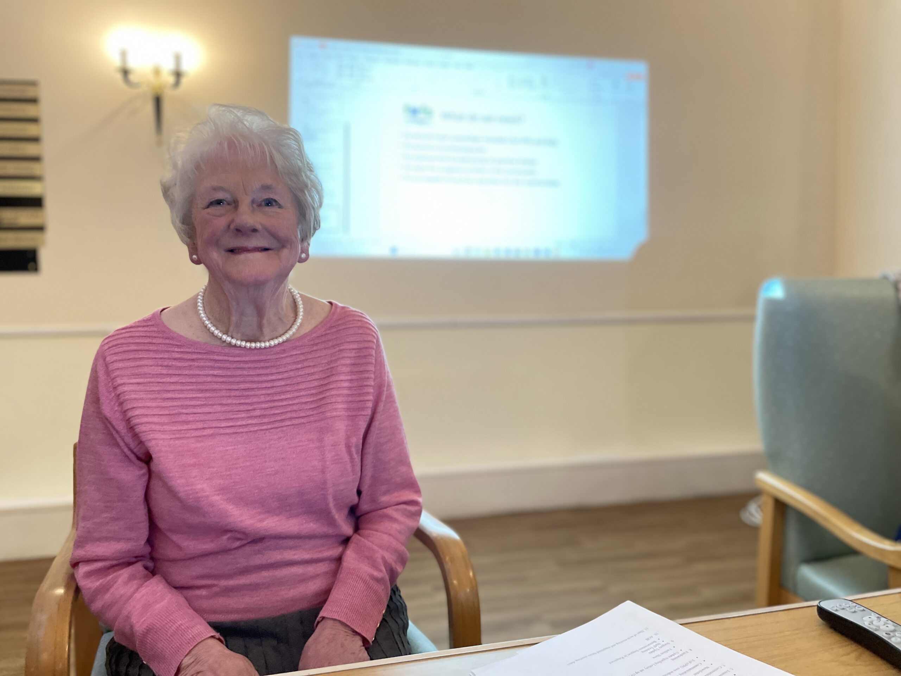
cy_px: 338
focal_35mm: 26
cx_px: 450
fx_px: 677
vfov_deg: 53.1
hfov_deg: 67.3
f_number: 1.6
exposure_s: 1/60
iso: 250
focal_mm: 4.2
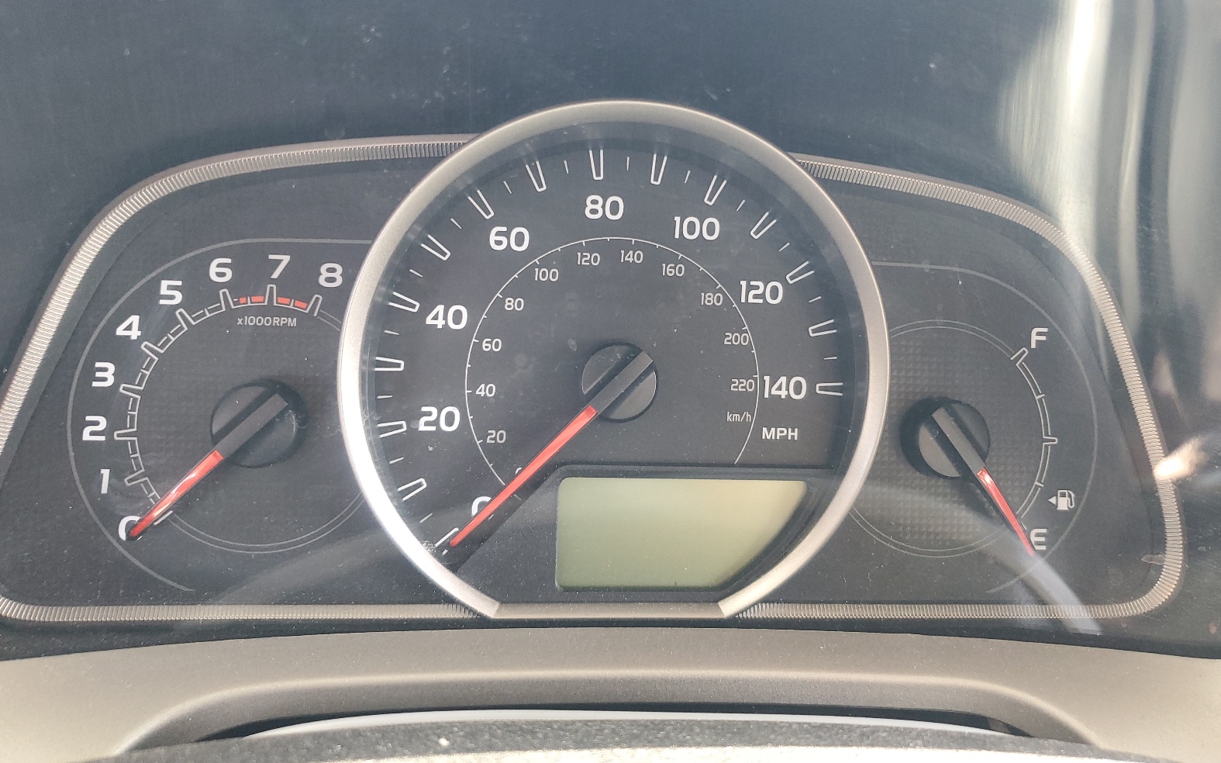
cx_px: 615
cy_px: 319
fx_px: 932
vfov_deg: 44.4
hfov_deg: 66.5
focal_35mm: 28
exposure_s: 1/60.2
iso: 127
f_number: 1.5
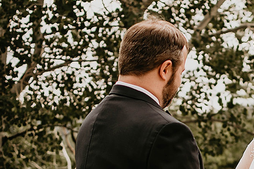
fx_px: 890
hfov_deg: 16.1
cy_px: 132
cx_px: 213
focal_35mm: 126
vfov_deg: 10.8
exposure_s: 1/2000
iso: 100
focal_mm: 35
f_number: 2.2
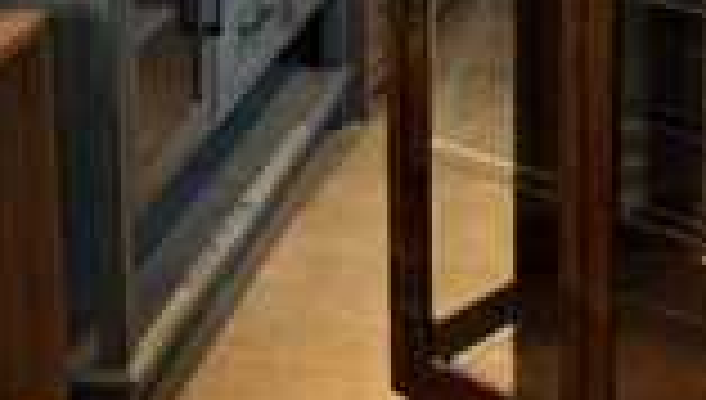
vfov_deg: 12.9
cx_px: 639
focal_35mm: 90
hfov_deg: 23.0
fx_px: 1688
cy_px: -178
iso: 200
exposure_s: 1/120
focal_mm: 5.96
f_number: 1.6
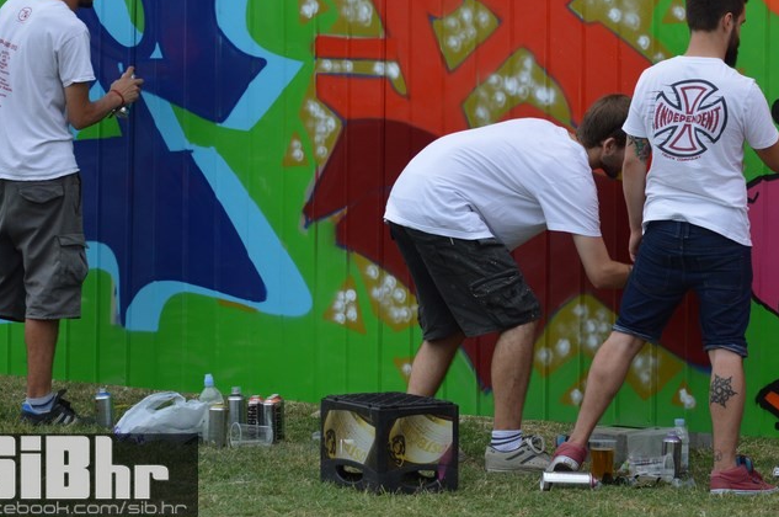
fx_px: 3781
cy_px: 180
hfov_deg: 11.8
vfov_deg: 7.8
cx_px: 487
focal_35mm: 175
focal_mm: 82
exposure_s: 1/1000
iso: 400
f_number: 5.6
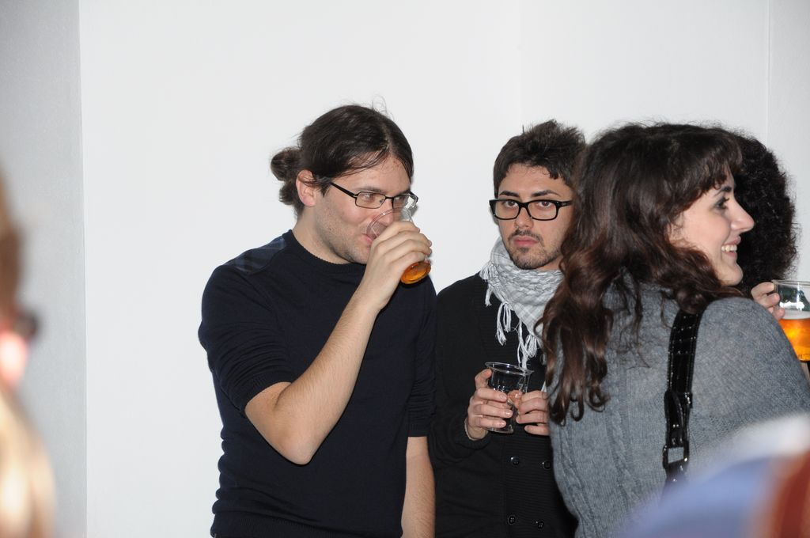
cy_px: 269
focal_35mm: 128
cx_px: 405
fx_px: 2865
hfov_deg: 16.1
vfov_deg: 10.7
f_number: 5.6
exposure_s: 1/60
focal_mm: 85
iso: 500
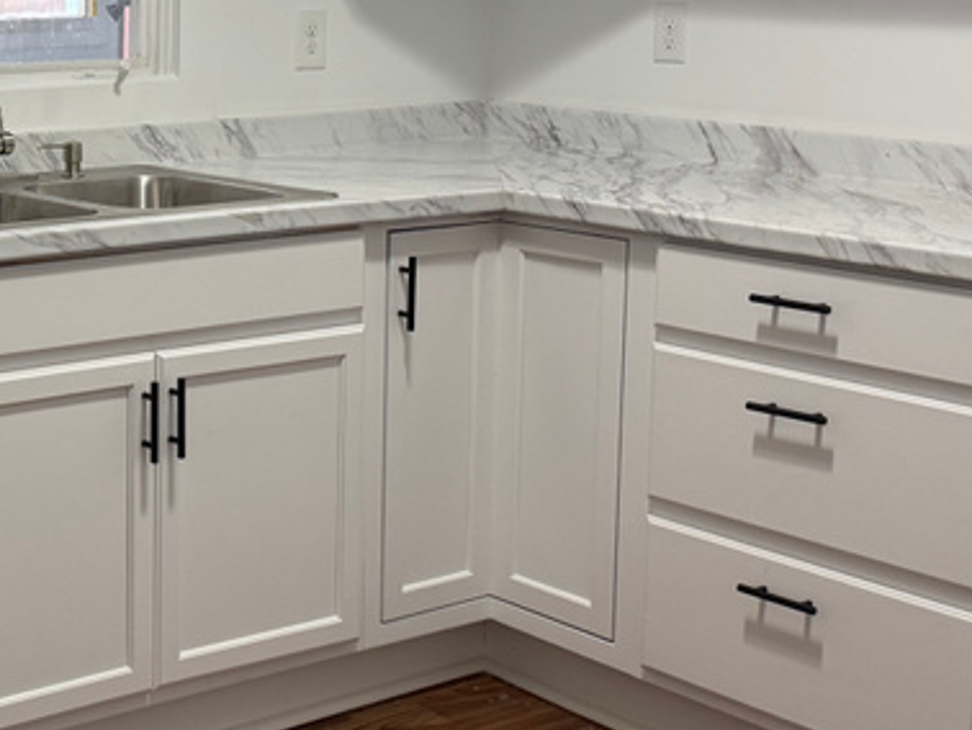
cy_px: 200
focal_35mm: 65
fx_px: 1826
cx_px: -28
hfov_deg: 27.8
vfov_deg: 22.4
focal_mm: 6.76
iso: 200
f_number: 1.78
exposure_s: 1/120
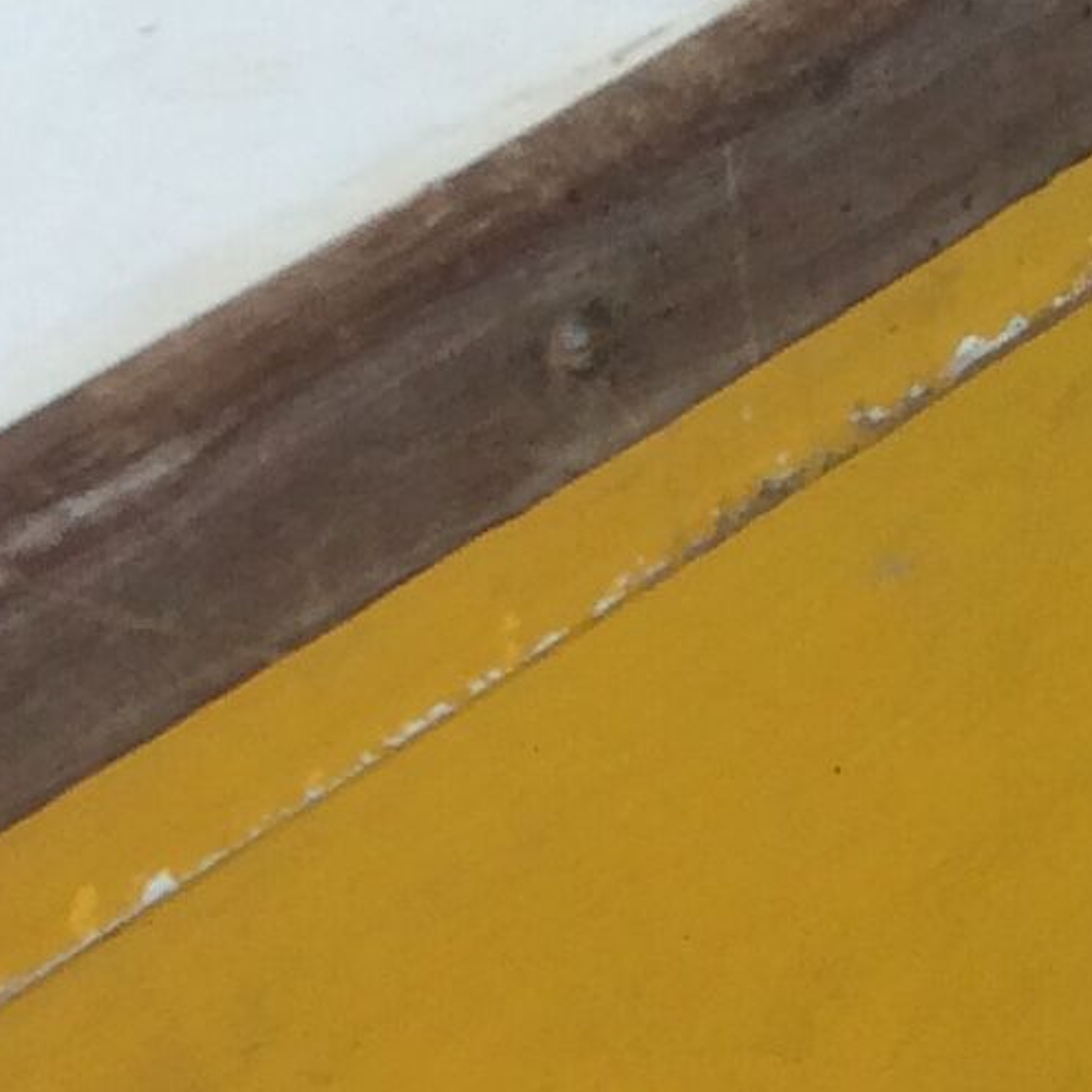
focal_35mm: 169
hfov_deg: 10.3
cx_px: 488
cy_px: 2224
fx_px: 6032
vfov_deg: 9.6
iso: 50
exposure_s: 1/100
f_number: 2.2
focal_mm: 4.15
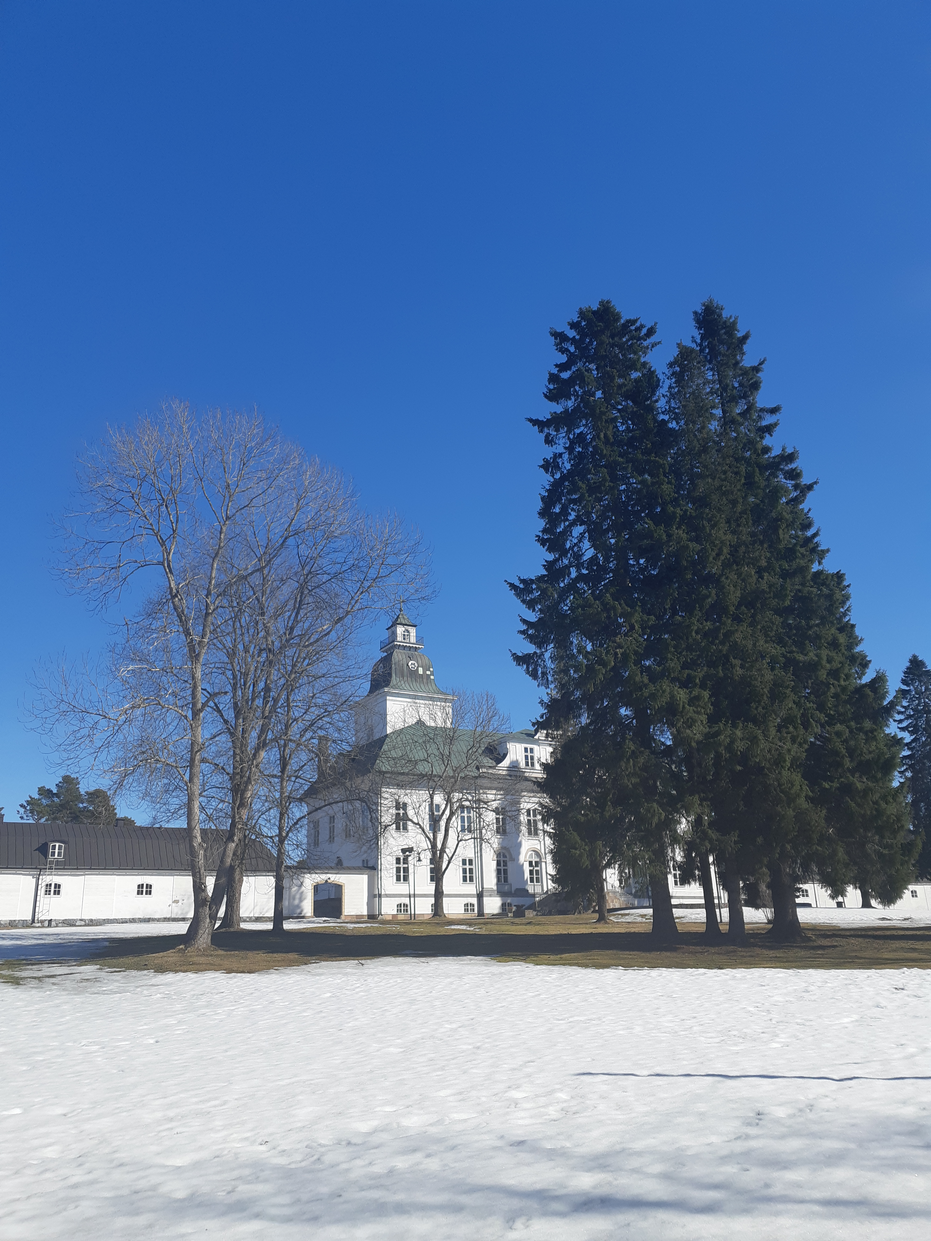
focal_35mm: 26
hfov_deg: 53.1
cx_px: 466
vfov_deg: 67.3
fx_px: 932
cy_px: 620
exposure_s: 1/2278
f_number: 1.7
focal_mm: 3.93
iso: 40
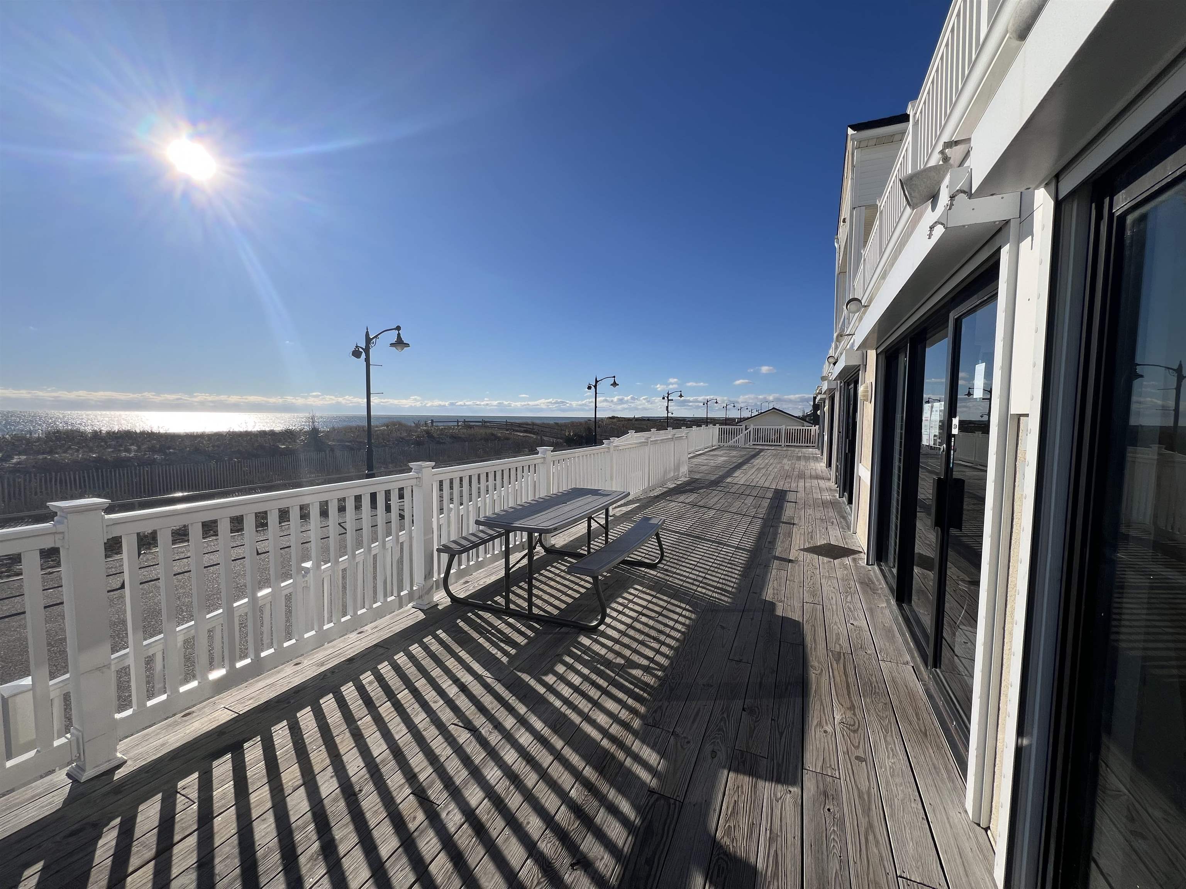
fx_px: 445
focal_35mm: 13
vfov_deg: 89.9
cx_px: 593
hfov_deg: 106.2
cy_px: 444
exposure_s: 1/3215
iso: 32
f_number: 1.8
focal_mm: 1.57
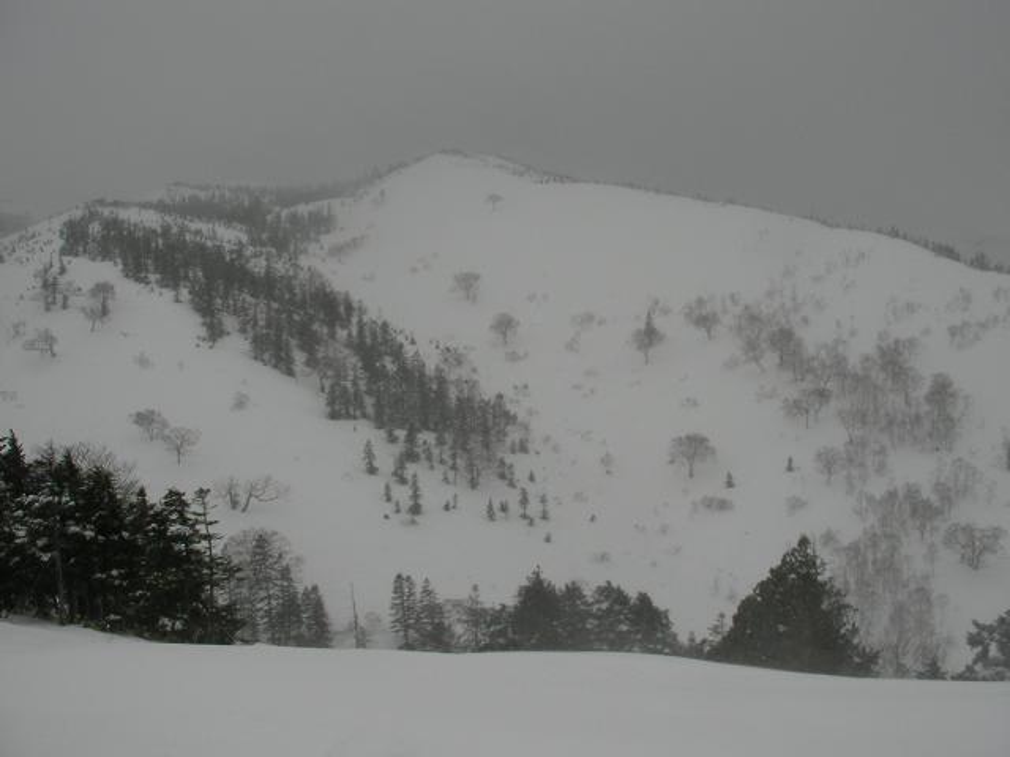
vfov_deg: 37.7
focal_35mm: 38
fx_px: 1109
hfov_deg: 49.0
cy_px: 378
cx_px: 505
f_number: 6.7
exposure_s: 1/820
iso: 50
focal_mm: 6.3
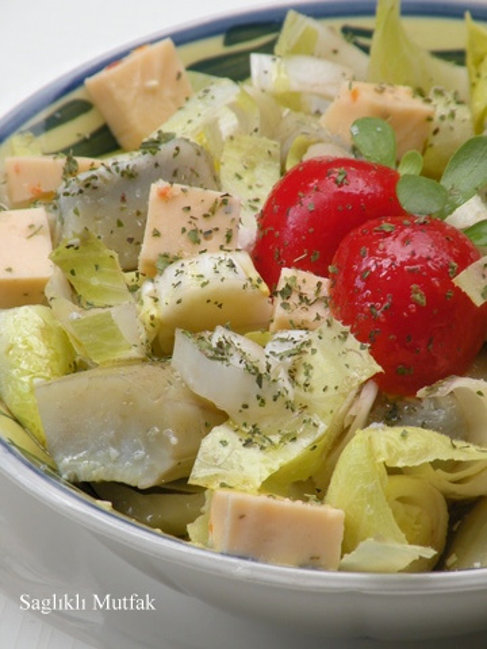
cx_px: 244
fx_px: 3902
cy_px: 324
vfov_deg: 9.5
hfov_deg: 7.1
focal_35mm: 208
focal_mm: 36.9
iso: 64
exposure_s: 1/135
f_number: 5
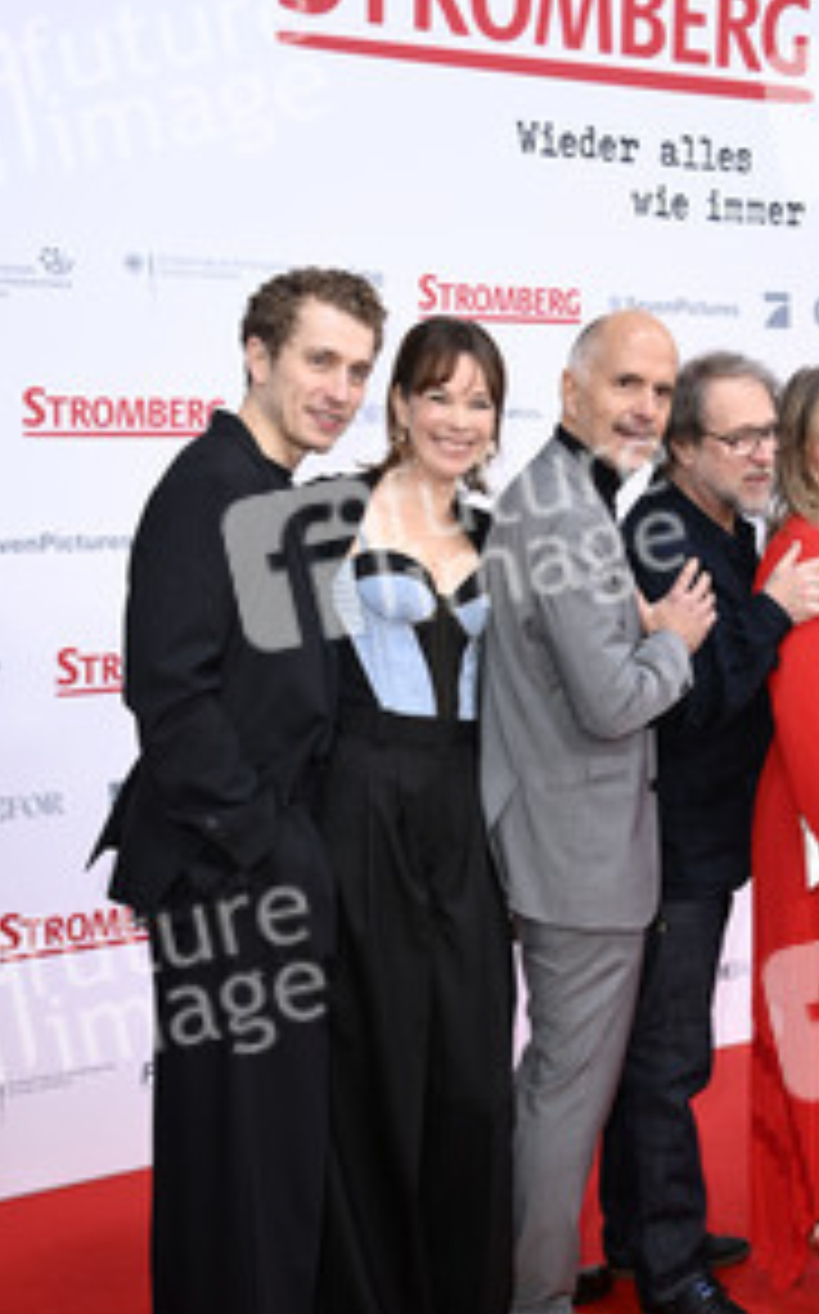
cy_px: 770
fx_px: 2397
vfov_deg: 30.6
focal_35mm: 67
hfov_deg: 19.3
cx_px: 585
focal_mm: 48
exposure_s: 1/250
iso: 640
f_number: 4.5
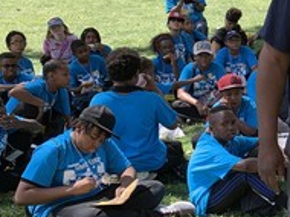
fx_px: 686
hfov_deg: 21.3
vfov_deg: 17.9
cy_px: 83
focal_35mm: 82
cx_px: 389
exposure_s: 1/337
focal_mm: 4.25
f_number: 1.8
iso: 25
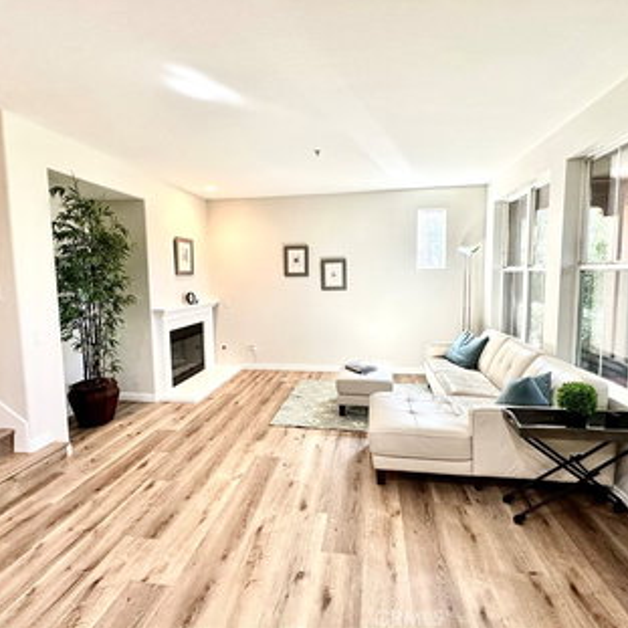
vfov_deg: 84.0
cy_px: 307
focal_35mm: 17
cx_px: 316
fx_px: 349
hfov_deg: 84.0
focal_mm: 2.22
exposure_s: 1/120
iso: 160
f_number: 2.2
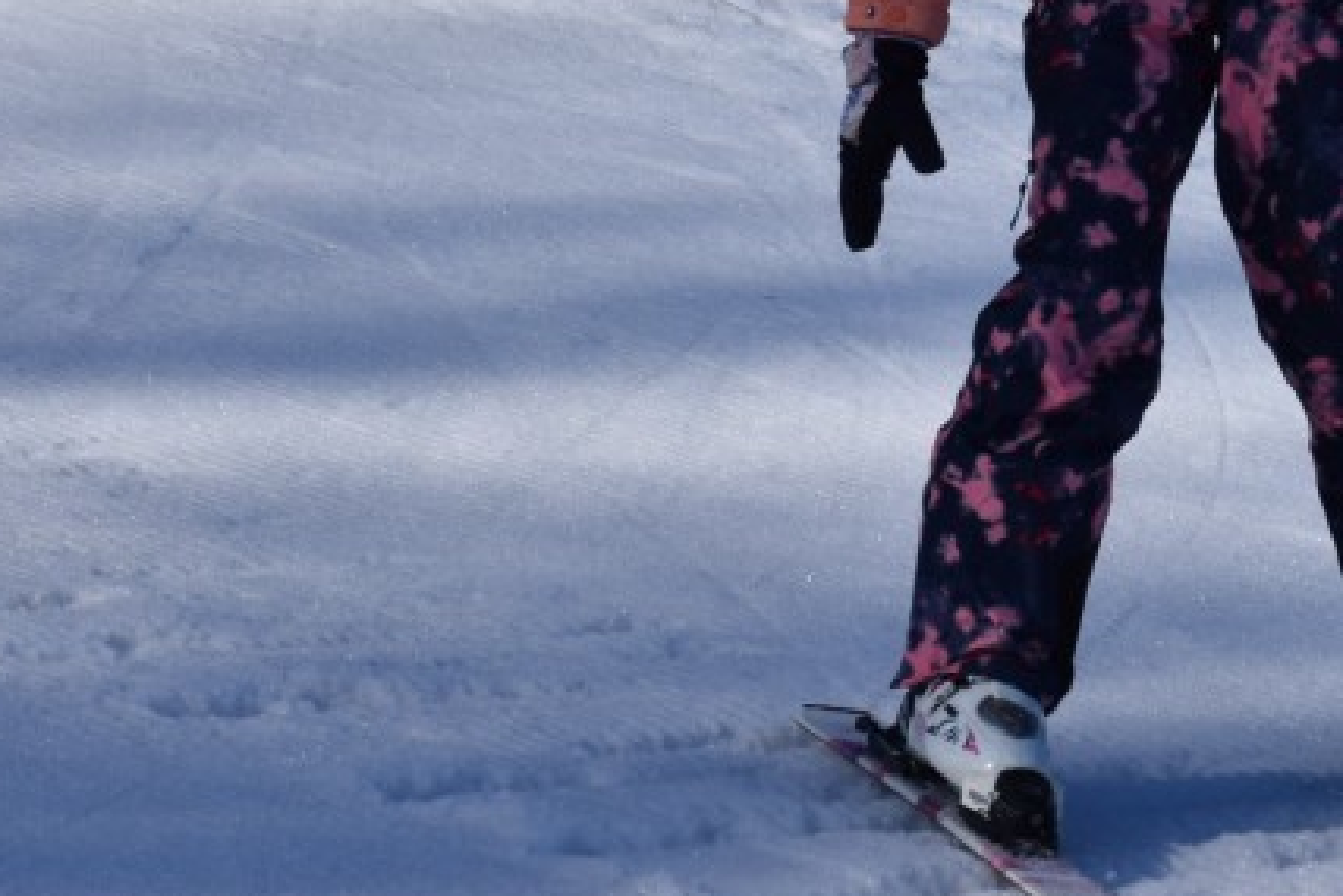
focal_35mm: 252
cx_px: 1494
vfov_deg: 5.4
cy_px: 55
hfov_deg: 8.1
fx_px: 9404
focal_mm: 70
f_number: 11
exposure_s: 1/500
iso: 200
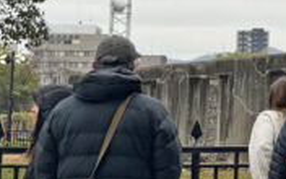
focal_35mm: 148
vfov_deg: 8.8
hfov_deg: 12.7
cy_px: -7
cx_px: 541
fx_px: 1154
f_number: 1.78
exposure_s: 1/514
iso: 80
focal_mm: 6.86
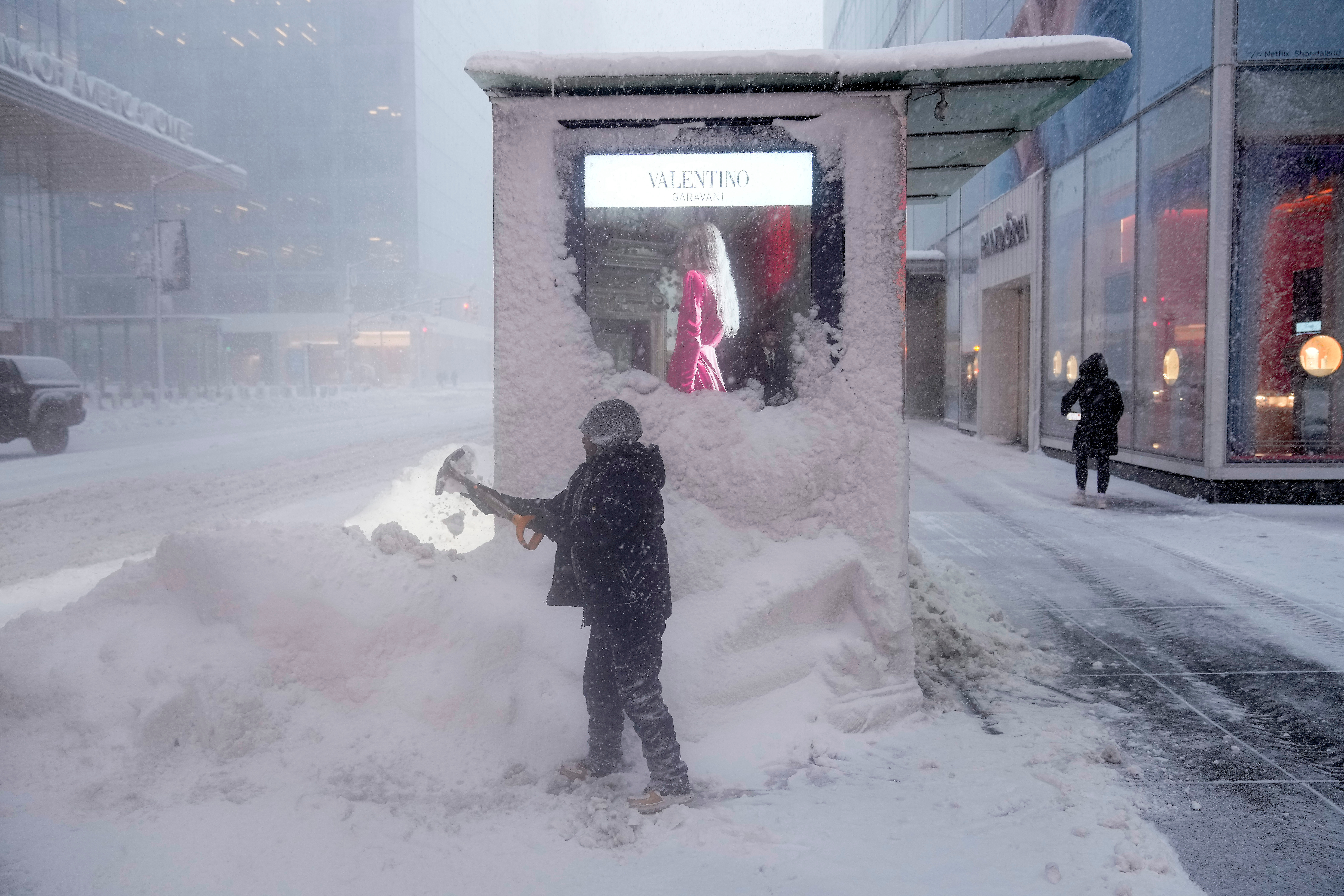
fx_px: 1083
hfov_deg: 63.7
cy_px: 448
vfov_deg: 45.0
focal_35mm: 29
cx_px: 672
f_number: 3.5
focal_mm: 29
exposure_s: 1/250
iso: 800
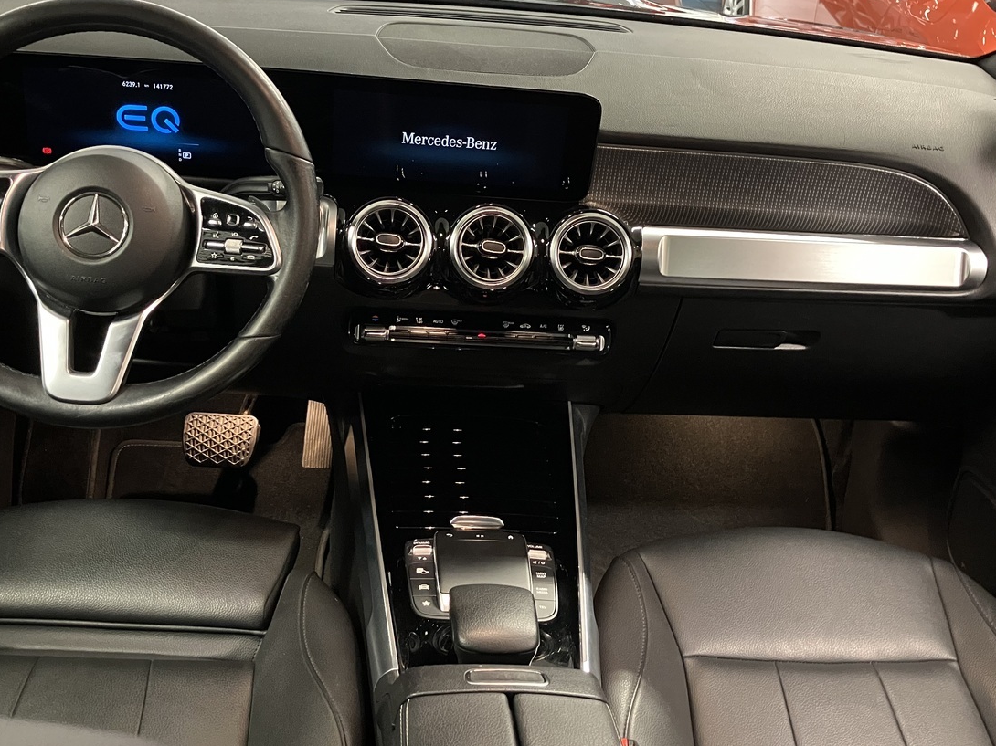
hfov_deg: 50.1
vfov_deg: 38.5
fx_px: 1064
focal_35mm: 37
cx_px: 481
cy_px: 294
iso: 640
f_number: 1.8
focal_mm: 3.99
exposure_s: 1/25
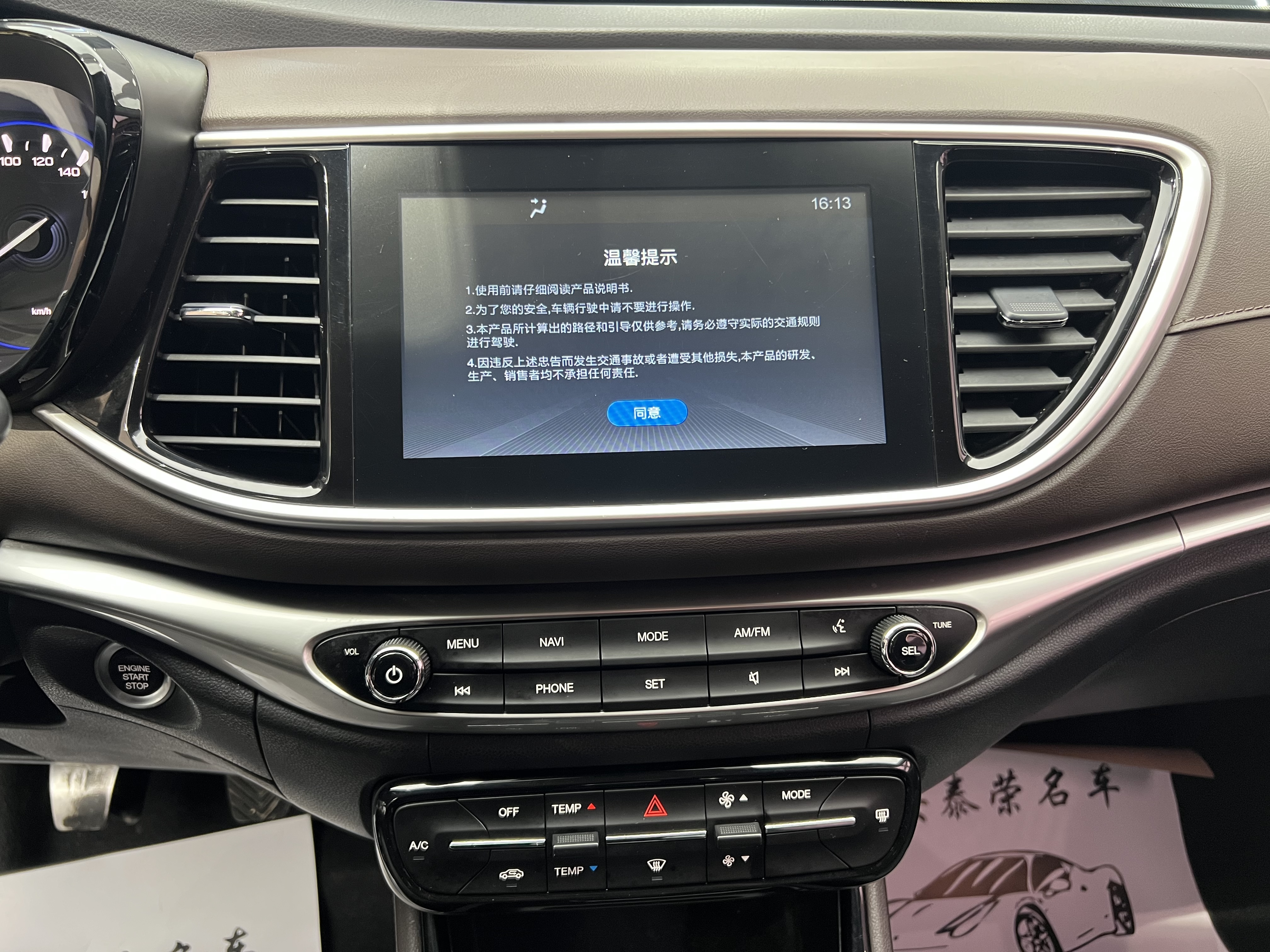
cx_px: 635
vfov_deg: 53.1
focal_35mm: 26
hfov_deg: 67.3
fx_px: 954
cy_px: 476
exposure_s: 1/50
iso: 250
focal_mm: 5.7
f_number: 1.5
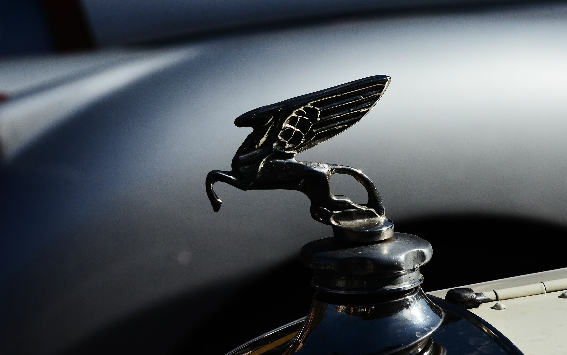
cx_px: 284
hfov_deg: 7.0
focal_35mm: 299
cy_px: 183
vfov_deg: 4.4
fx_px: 4613
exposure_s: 1/2000
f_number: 14
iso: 1600
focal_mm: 195
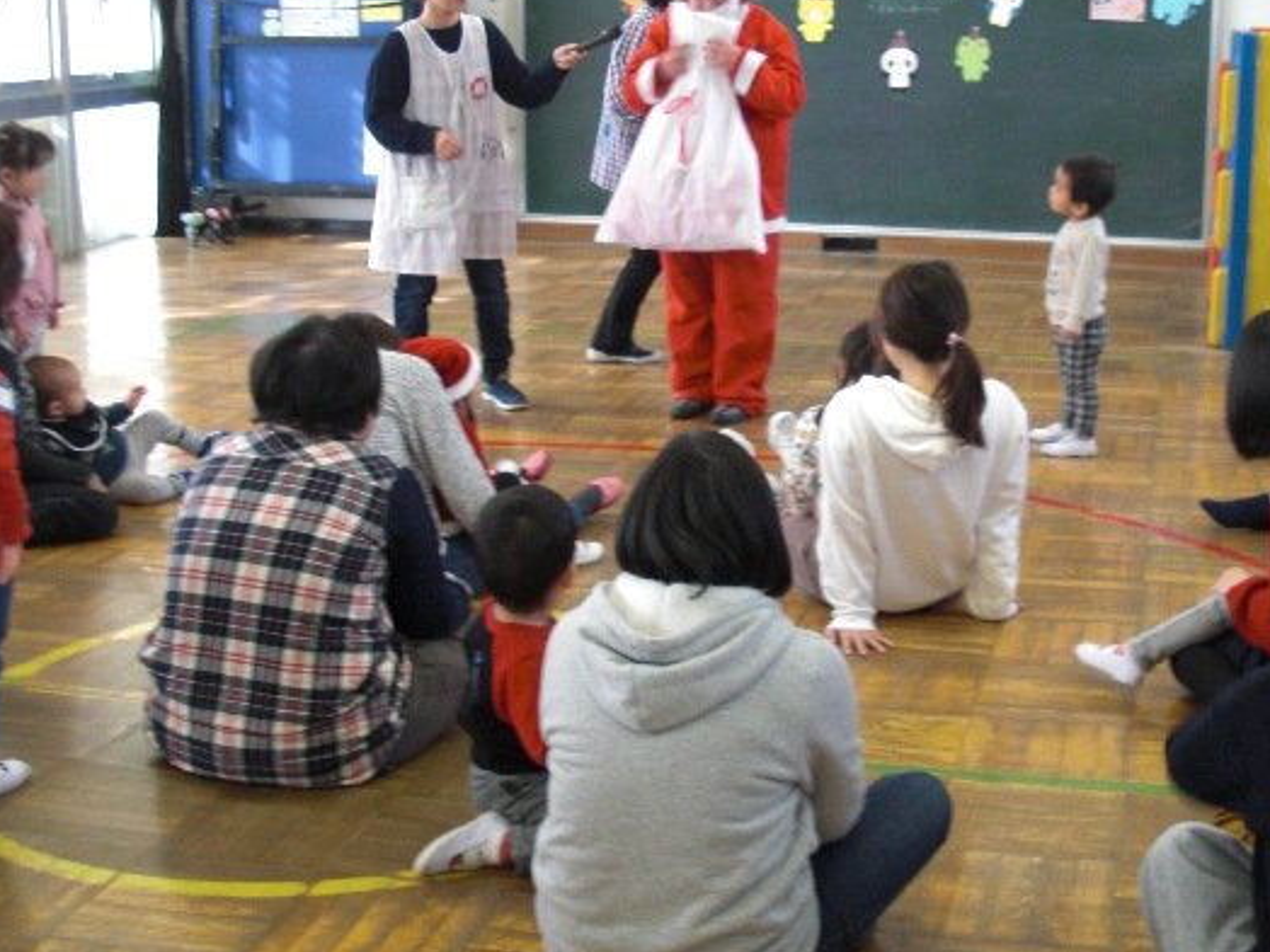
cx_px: 885
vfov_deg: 26.5
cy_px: 344
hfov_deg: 34.5
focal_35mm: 55
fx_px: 2018
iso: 200
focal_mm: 6.3
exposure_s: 1/30
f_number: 2.8
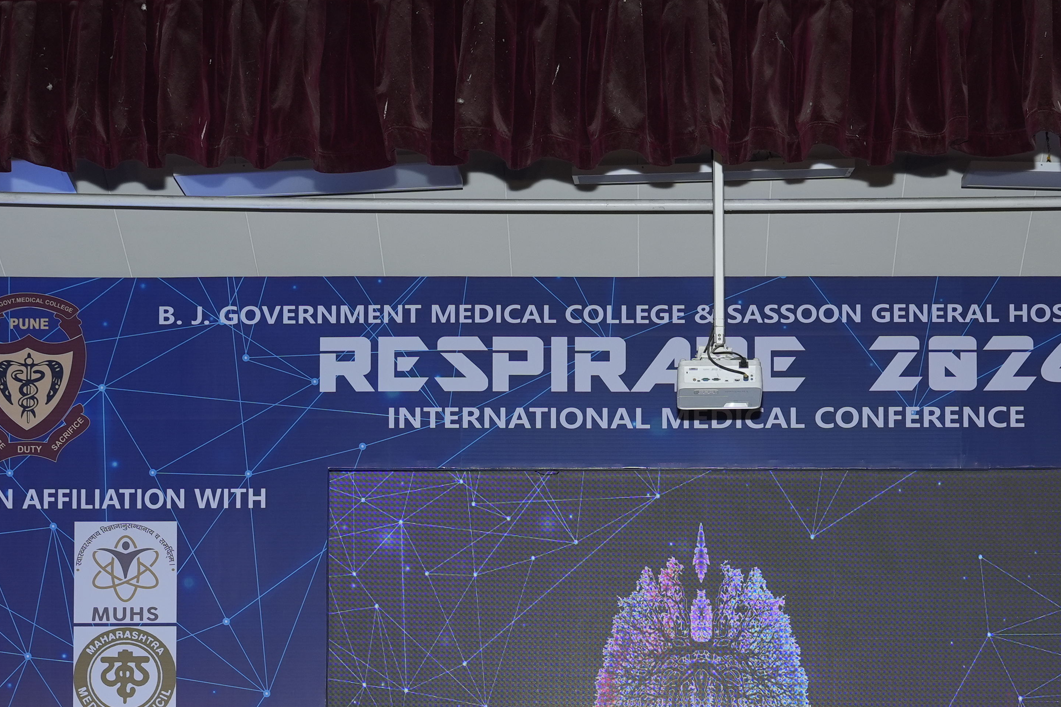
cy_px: 787
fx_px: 2357
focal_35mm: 80
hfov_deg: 25.3
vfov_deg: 16.5
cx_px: 653
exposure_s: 1/200
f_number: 6.3
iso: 400
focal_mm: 33
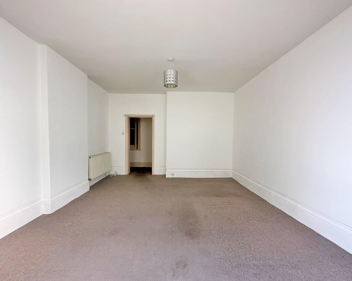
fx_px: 156
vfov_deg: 84.0
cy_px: 143
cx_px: 174
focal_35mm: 15
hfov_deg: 96.8
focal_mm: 2.22
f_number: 2.2
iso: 125
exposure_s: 1/99
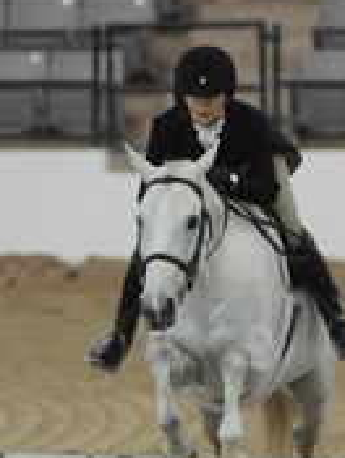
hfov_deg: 2.1
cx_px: 209
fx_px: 9282
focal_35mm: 701
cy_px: 228
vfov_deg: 2.8
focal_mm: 200
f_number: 2.8
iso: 6400
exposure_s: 1/400
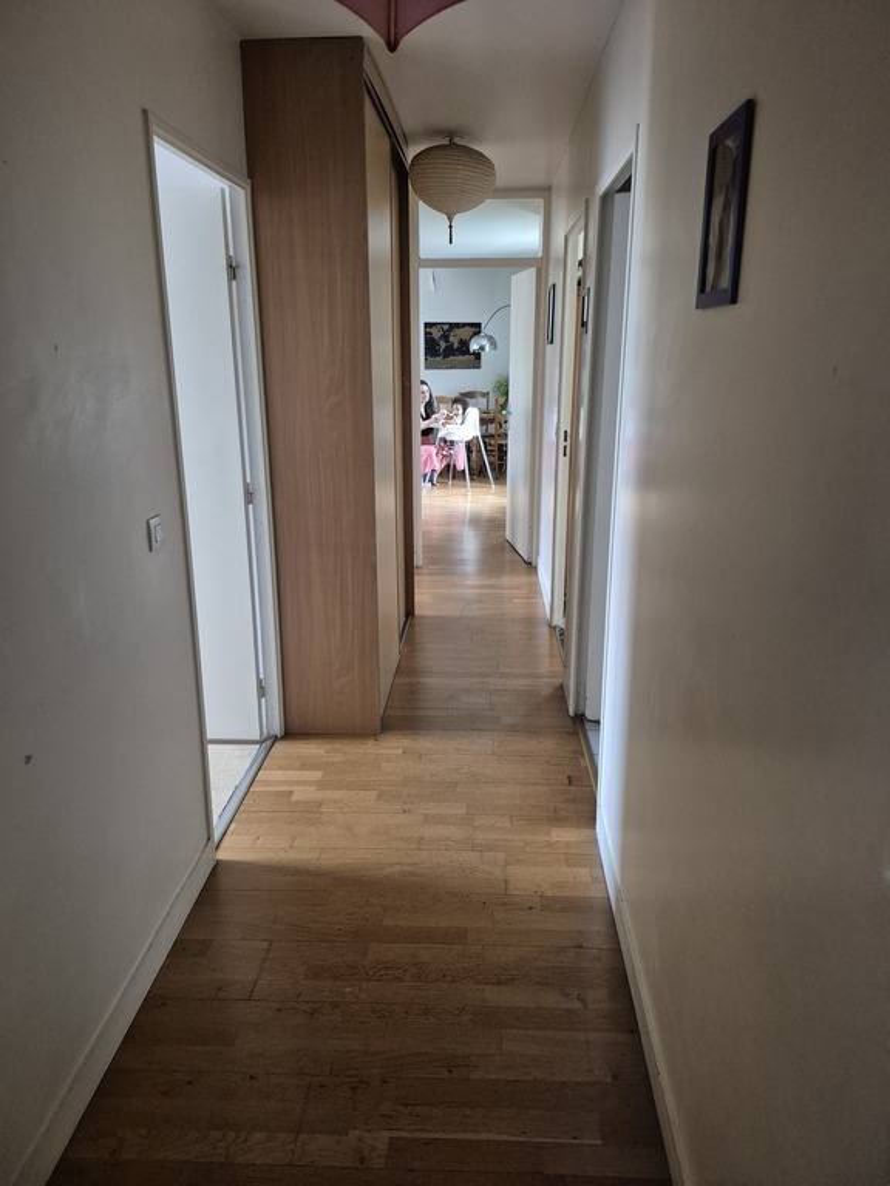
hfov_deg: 58.9
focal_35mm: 23
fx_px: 788
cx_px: 445
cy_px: 593
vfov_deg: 73.9
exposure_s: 1/100
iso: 1600
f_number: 1.8
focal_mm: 5.4
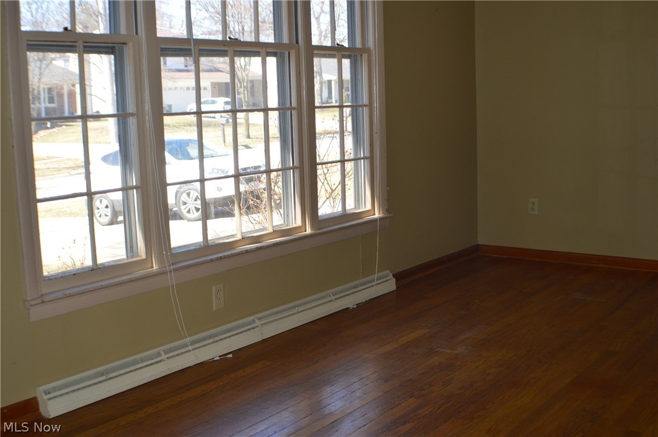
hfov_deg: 35.1
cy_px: 218
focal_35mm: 57
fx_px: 1041
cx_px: 329
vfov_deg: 23.7
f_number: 5
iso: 220
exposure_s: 1/125
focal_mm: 38
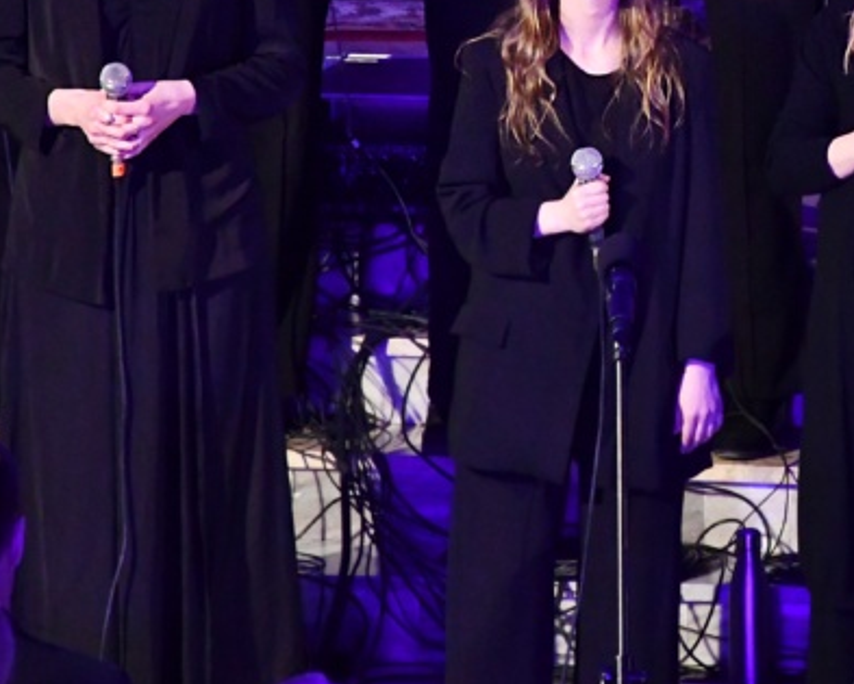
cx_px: 706
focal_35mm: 513
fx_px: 12976
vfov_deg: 3.0
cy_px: -21
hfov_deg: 3.8
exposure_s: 1/125
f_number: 5.6
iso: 7200
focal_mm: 140
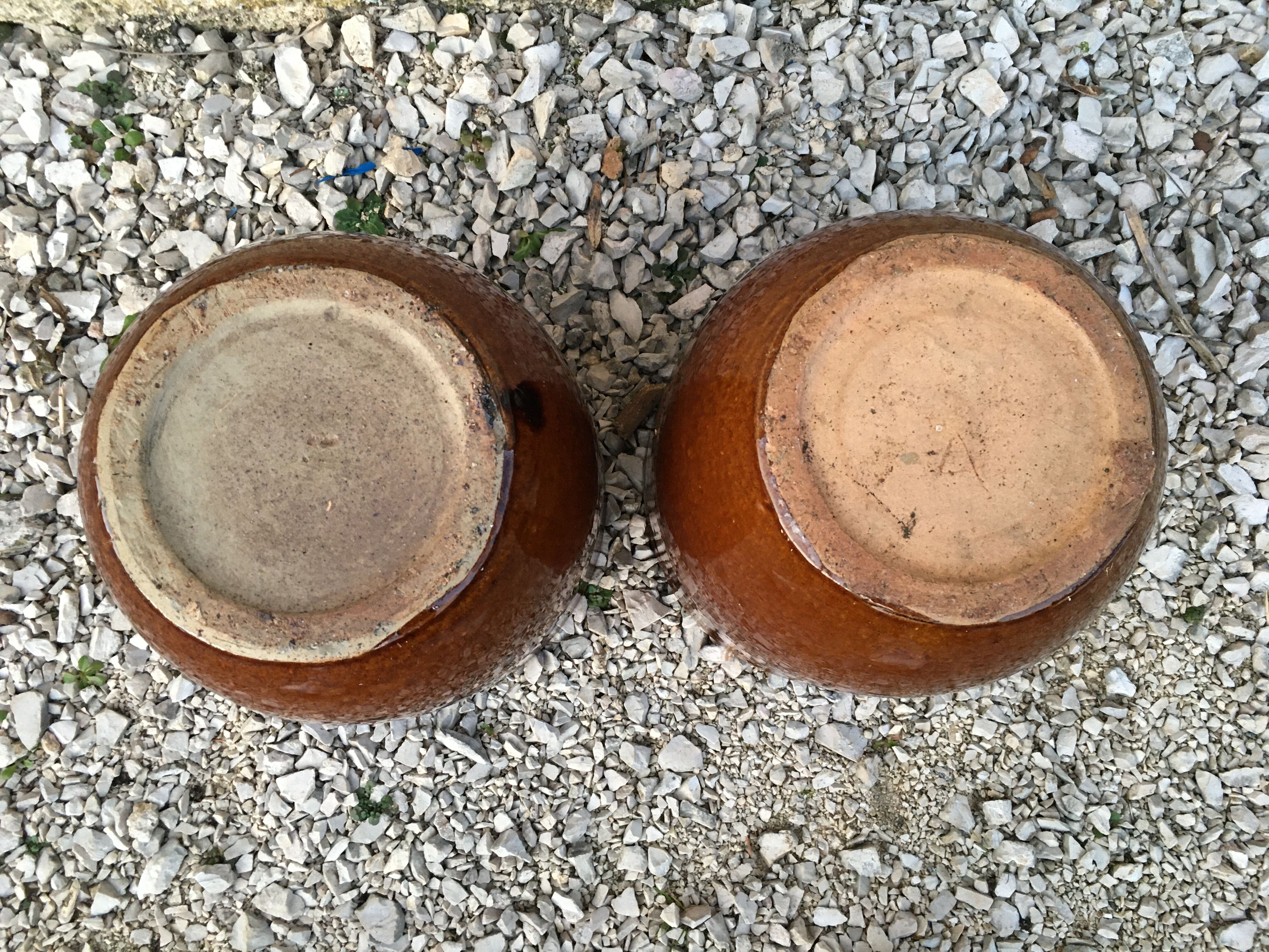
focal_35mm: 29
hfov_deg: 61.7
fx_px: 1063
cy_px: 476
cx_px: 634
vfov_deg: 48.2
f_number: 2.2
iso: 160
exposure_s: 1/33
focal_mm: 4.15
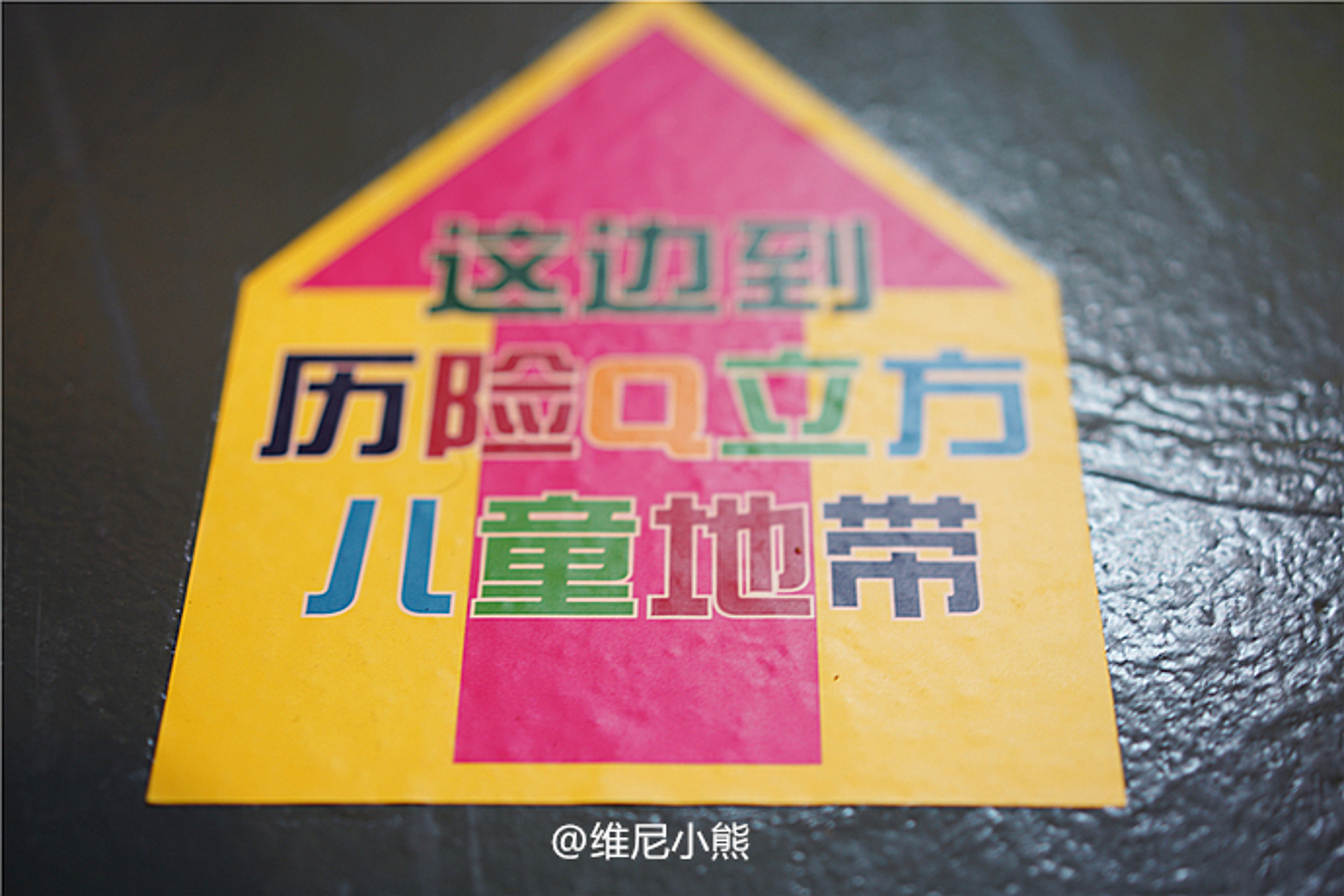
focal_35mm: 55
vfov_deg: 24.6
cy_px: 448
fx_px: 2053
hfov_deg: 36.2
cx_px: 672
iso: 160
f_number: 2
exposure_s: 1/20
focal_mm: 55
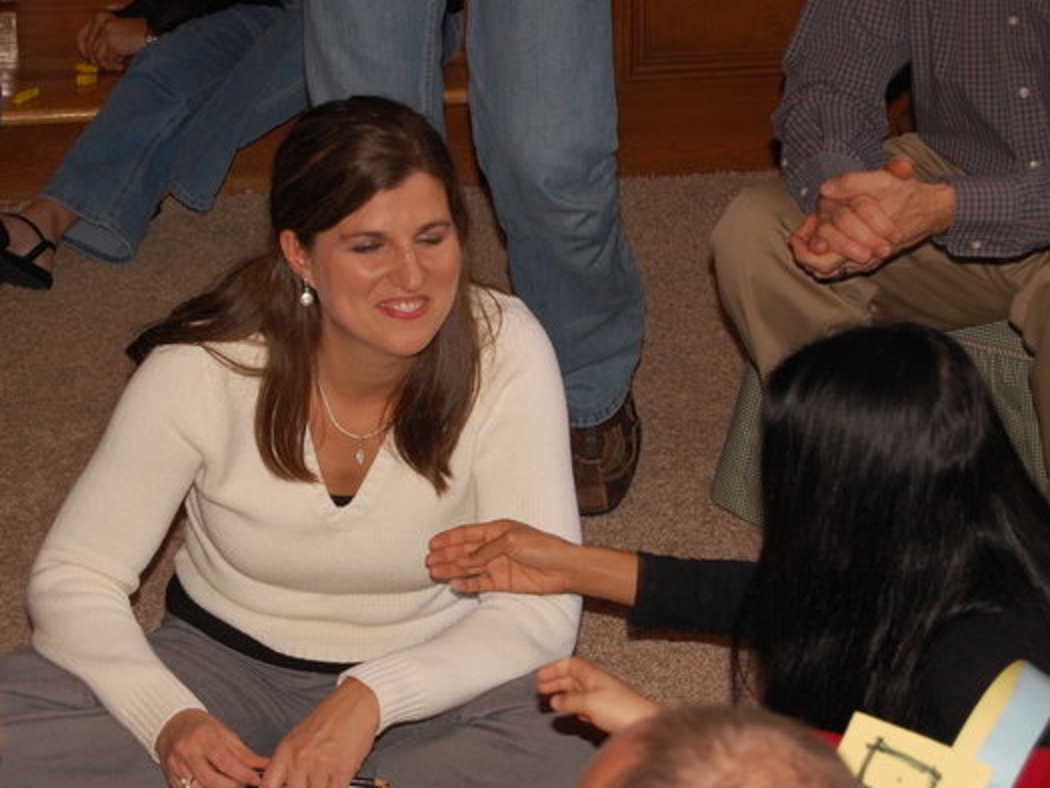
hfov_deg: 16.3
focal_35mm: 121
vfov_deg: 12.3
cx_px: 400
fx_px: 3663
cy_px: 454
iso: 400
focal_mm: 55
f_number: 5.6
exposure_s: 1/60
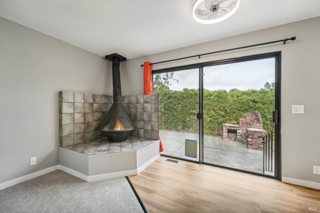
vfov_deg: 81.2
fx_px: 124
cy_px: 106
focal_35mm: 14
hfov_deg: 104.3
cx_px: 160
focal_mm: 14
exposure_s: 1/250
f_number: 8
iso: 640
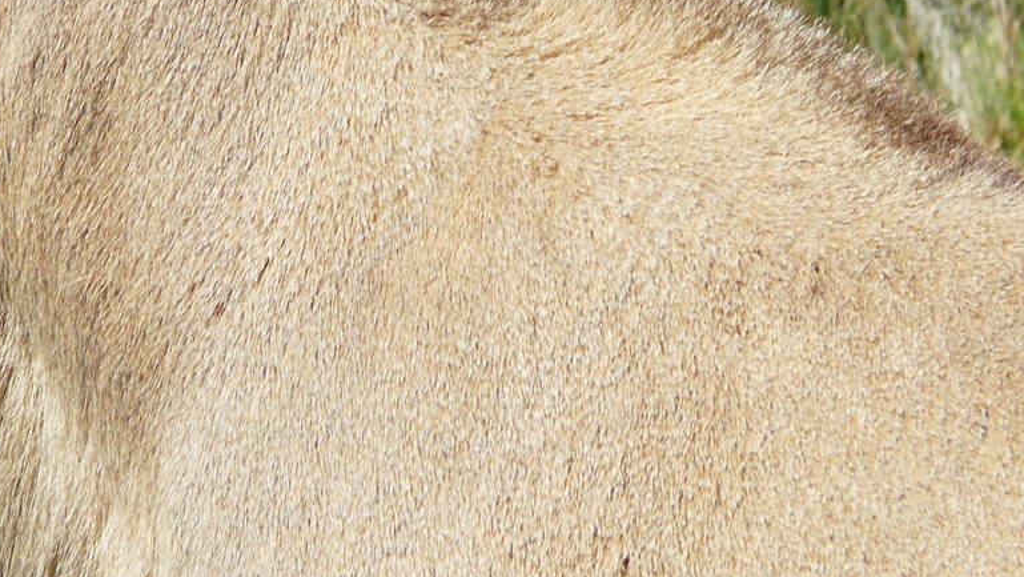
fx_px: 18088
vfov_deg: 1.8
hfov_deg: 3.2
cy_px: -49
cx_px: 204
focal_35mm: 666
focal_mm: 48.2
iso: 100
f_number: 5.6
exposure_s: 1/250
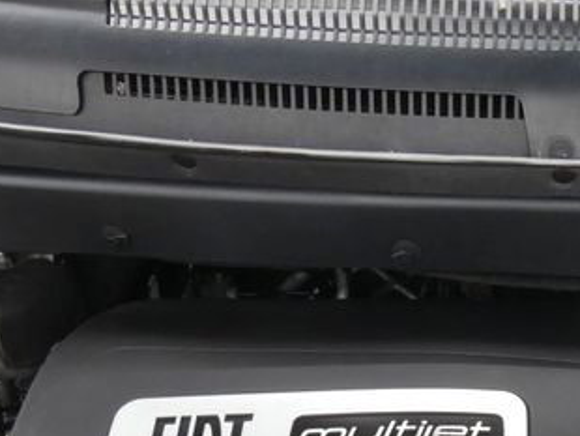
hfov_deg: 27.9
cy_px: 582
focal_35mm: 66
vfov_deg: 20.2
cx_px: 556
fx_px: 1107
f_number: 5.6
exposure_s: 1/60
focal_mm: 3.6
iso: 160
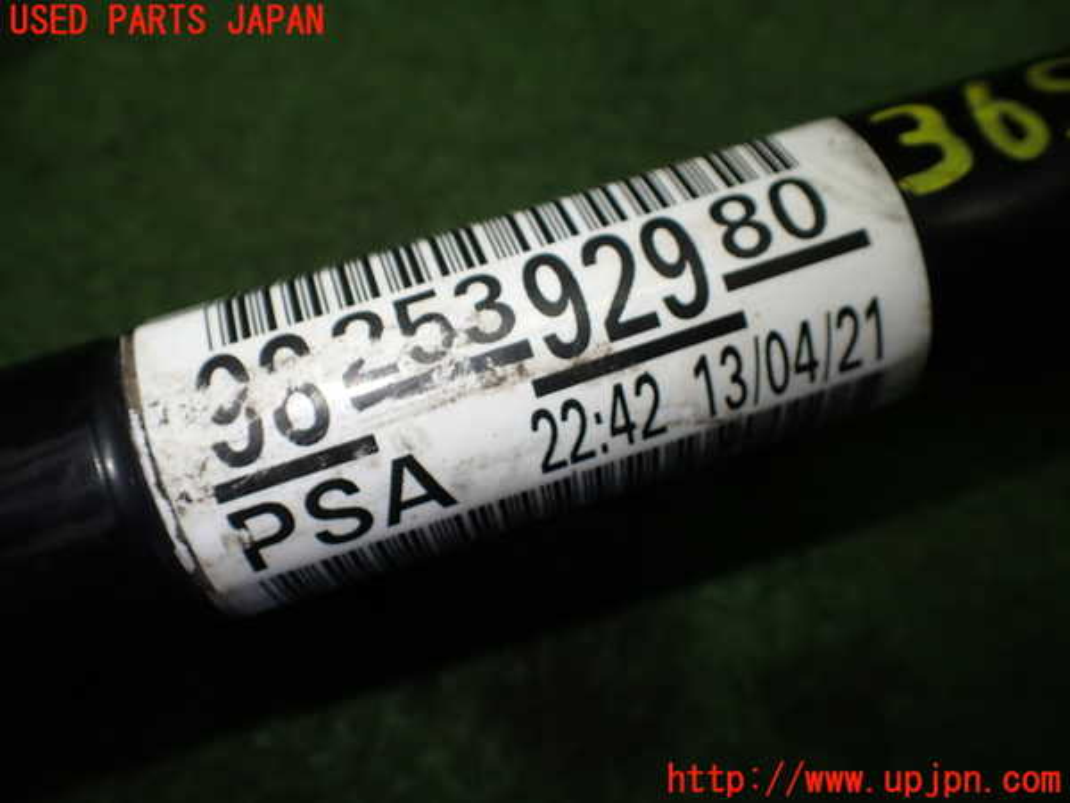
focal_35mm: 30
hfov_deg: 60.0
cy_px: 402
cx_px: 535
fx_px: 927
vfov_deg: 46.8
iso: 125
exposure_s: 1/125
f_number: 2.3
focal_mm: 5.4
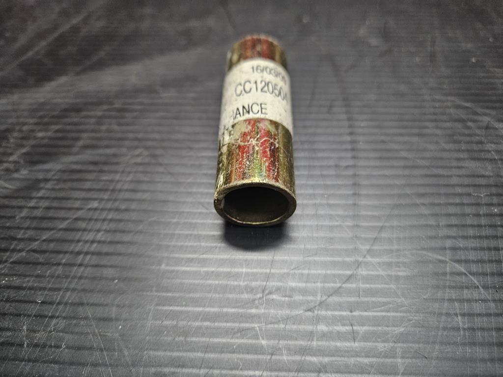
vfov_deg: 58.9
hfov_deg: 73.9
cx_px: 252
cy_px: 188
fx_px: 334
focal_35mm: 23
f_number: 1.8
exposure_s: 1/33
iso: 640
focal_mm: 5.4
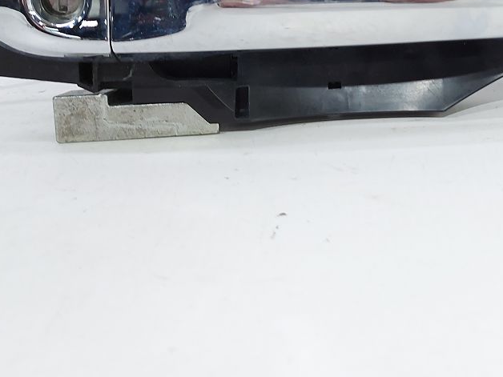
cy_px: -6
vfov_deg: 26.0
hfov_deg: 34.7
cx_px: 421
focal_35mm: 53
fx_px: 770
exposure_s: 1/50
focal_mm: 5.23
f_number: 1.8
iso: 80
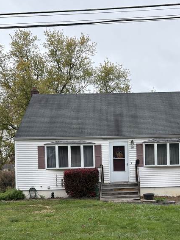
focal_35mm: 44
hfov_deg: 32.5
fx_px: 305
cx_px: 124
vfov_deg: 42.0
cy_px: 171
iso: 50
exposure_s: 1/850
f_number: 1.6
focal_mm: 5.96
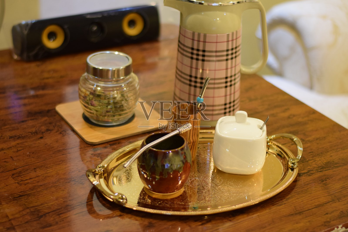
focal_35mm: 75
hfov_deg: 27.0
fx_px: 725
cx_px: 174
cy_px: 116
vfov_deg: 18.2
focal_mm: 50
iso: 1000
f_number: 1.8
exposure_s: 1/60
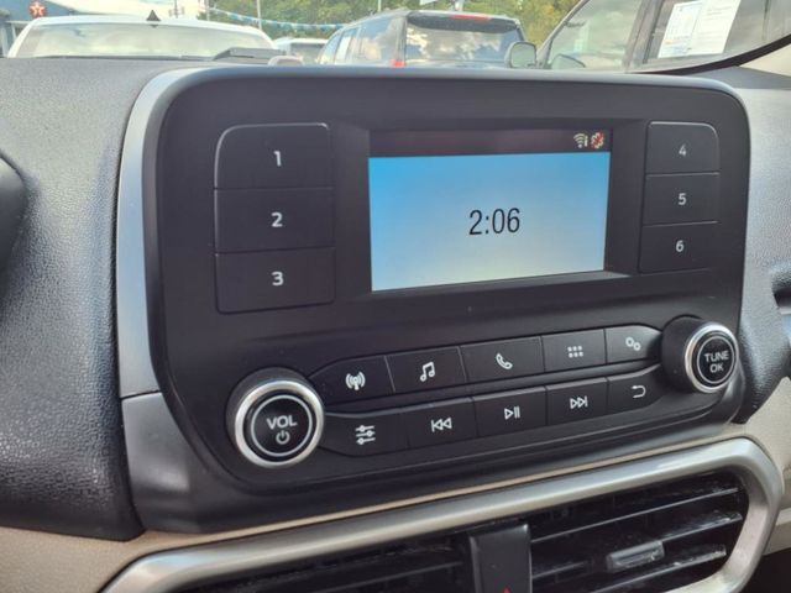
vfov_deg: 51.4
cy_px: 296
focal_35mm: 27
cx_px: 396
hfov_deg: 65.3
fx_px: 617
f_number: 1.9
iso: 40
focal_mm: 3.58
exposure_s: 1/120
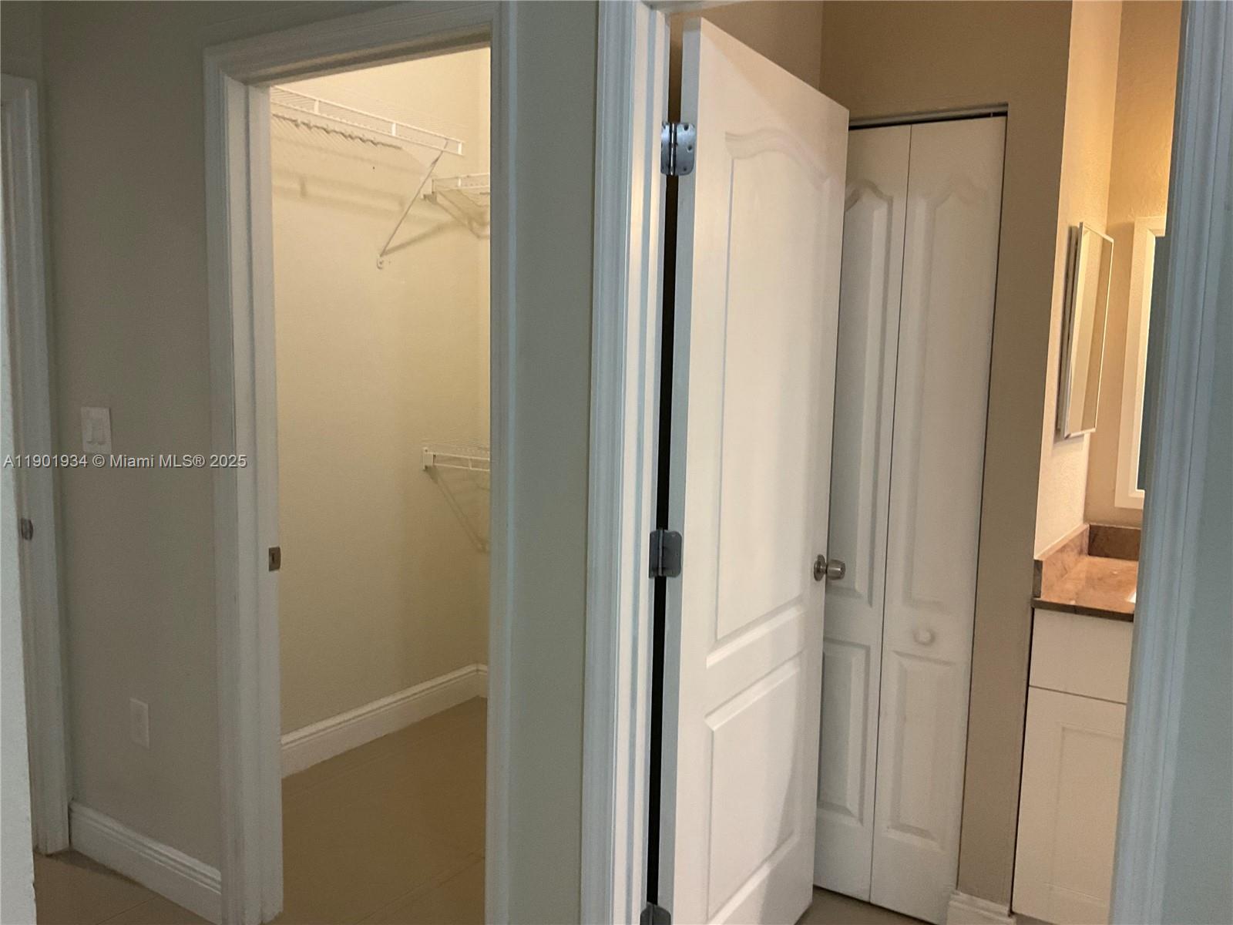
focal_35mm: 29
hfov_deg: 61.7
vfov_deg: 48.2
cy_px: 462
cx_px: 616
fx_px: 1033
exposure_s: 1/60
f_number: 1.8
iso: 125
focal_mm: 3
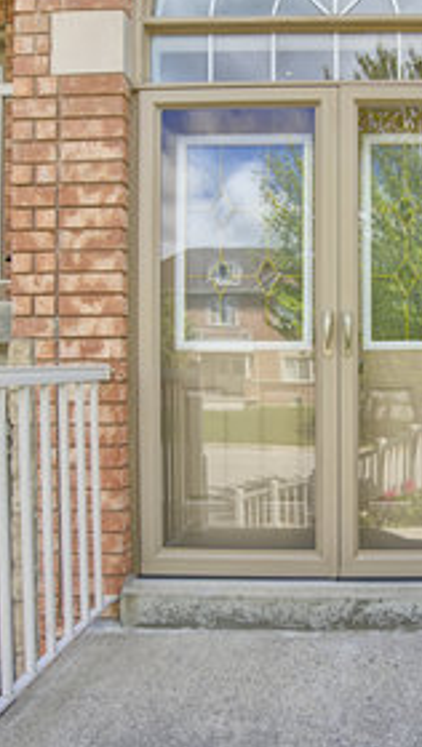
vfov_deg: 71.9
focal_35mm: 26
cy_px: 371
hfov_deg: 42.4
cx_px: 341
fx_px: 516
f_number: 8
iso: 100
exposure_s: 1/100
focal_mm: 16
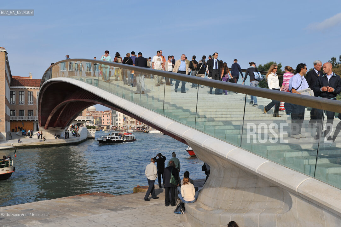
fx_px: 379
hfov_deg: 48.5
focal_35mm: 40
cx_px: 170
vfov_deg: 33.4
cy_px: 114
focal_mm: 40
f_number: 10
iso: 200
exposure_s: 1/320
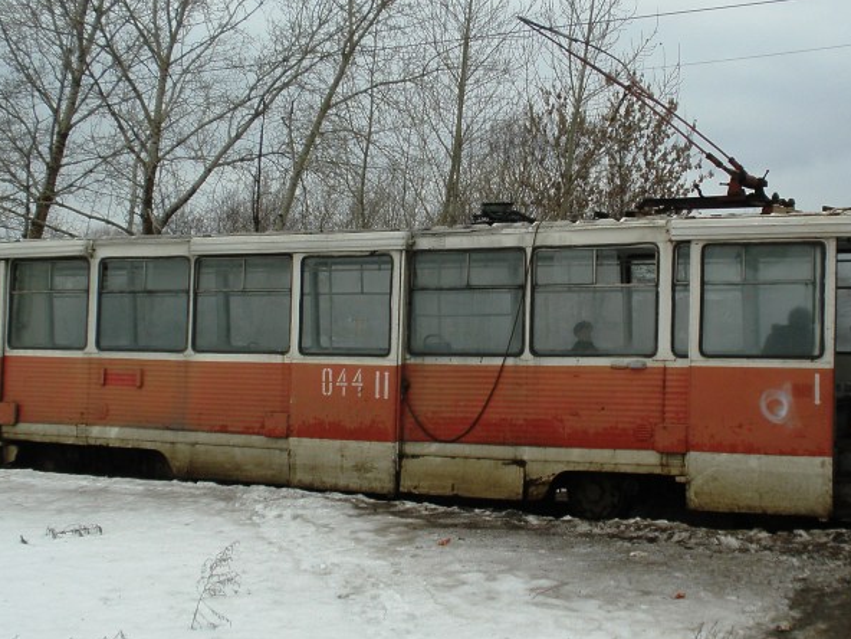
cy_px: 299
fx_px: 1573
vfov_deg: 22.9
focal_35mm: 64
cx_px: 539
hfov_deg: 30.1
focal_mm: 6.6
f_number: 3.5
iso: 64
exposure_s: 1/100
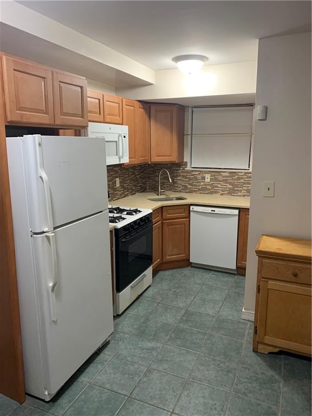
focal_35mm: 26
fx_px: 312
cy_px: 208
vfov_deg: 67.3
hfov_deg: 53.1
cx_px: 156
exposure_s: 1/60
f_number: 1.8
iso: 160
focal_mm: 4.25
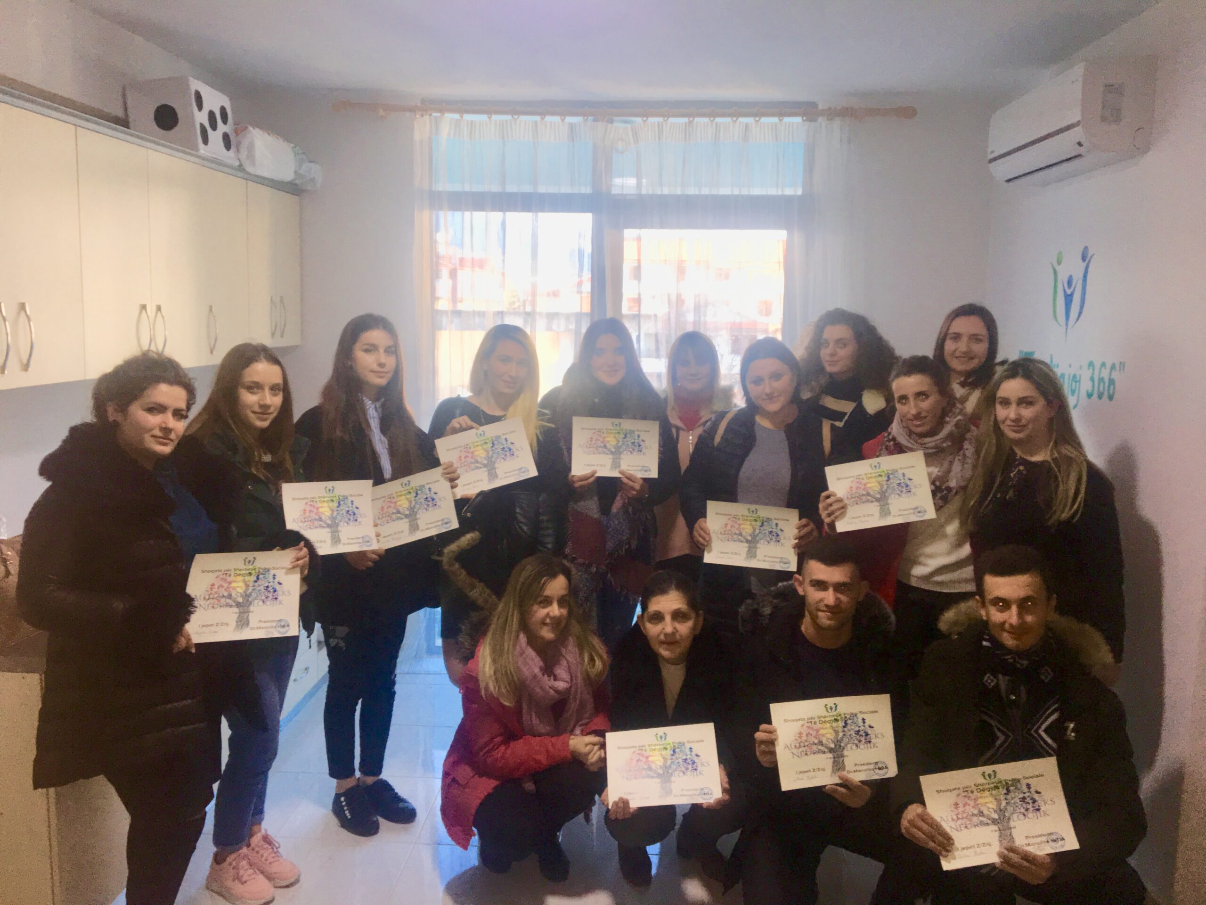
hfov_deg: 61.7
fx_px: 1010
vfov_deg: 48.2
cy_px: 452
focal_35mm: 29
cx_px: 603
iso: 50
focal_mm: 4.15
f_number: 2.2
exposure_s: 1/33
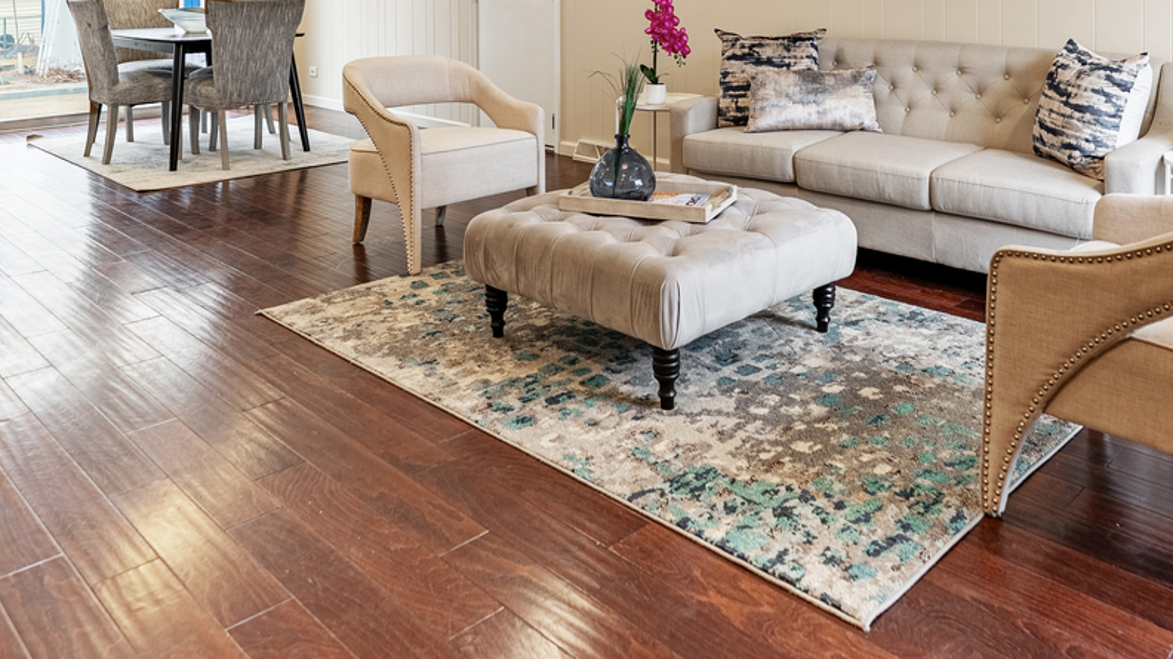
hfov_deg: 64.2
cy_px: -6
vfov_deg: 35.1
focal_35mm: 30
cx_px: 649
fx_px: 933
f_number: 5.6
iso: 100
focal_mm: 14
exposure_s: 1/125
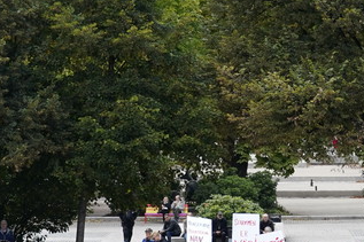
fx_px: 2324
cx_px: 266
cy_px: 233
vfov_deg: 6.0
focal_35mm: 230
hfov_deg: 8.9
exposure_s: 1/500
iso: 400
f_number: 4
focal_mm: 57
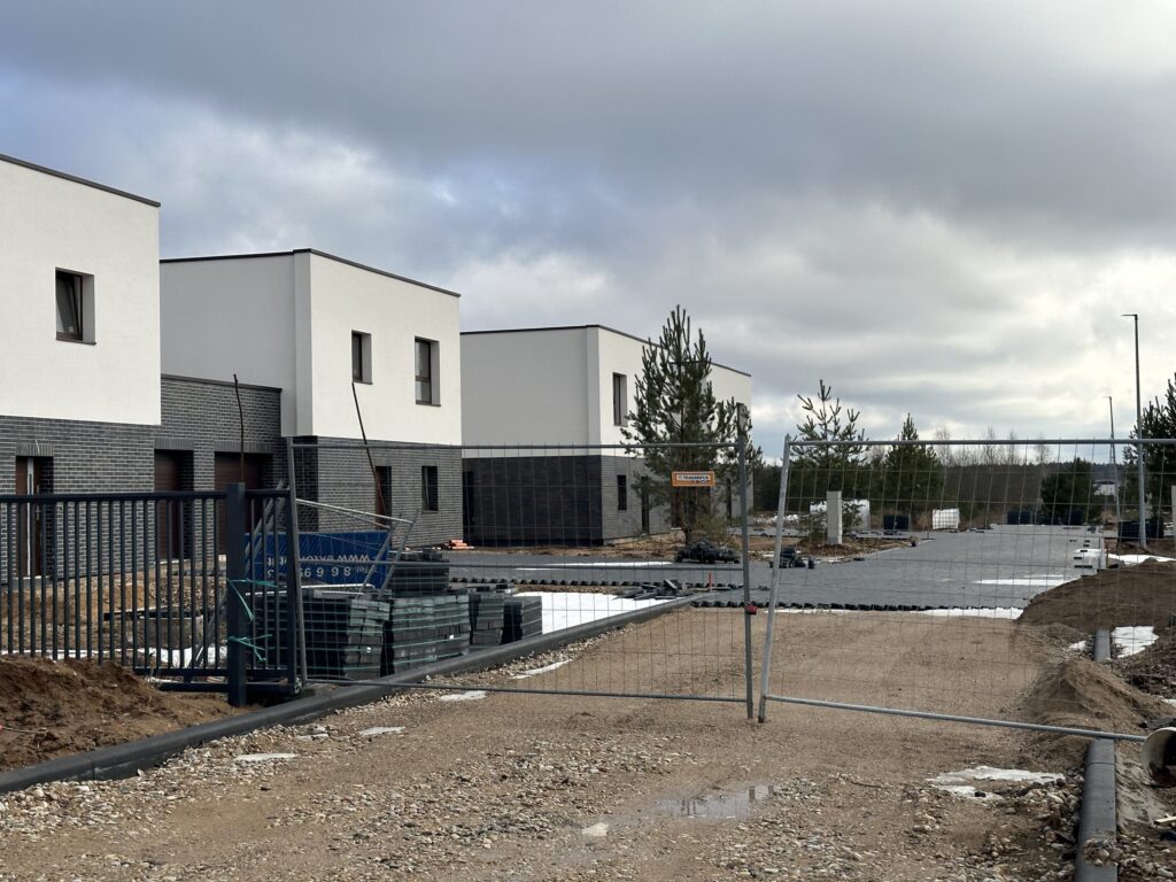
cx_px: 588
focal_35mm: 48
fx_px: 1631
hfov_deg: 39.7
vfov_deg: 30.3
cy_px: 441
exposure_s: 1/3597
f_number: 1.78
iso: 64
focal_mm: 6.86
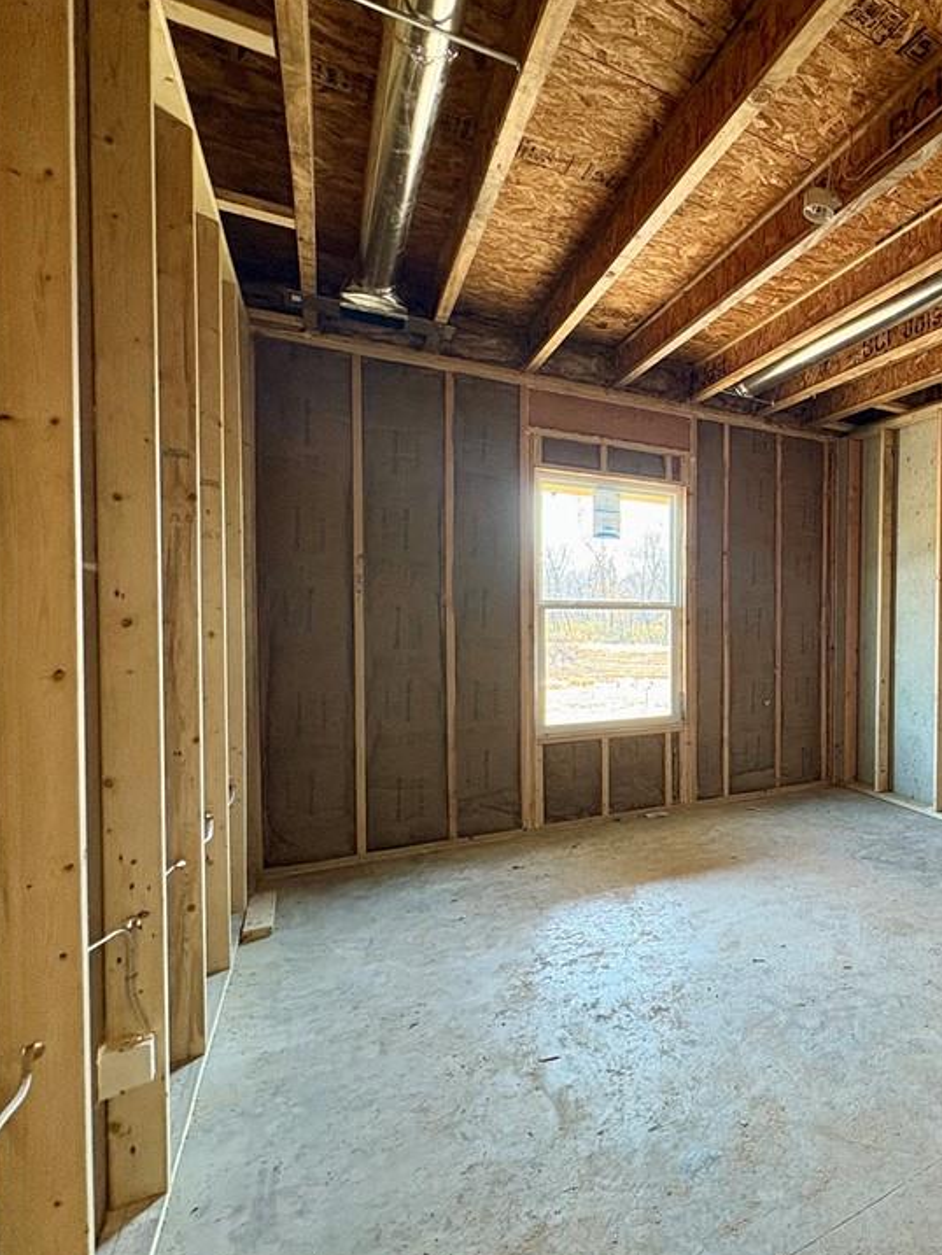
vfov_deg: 81.7
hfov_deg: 55.1
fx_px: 725
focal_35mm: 20
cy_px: 635
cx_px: 886
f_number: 2.2
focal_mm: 2.22
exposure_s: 1/60
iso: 320
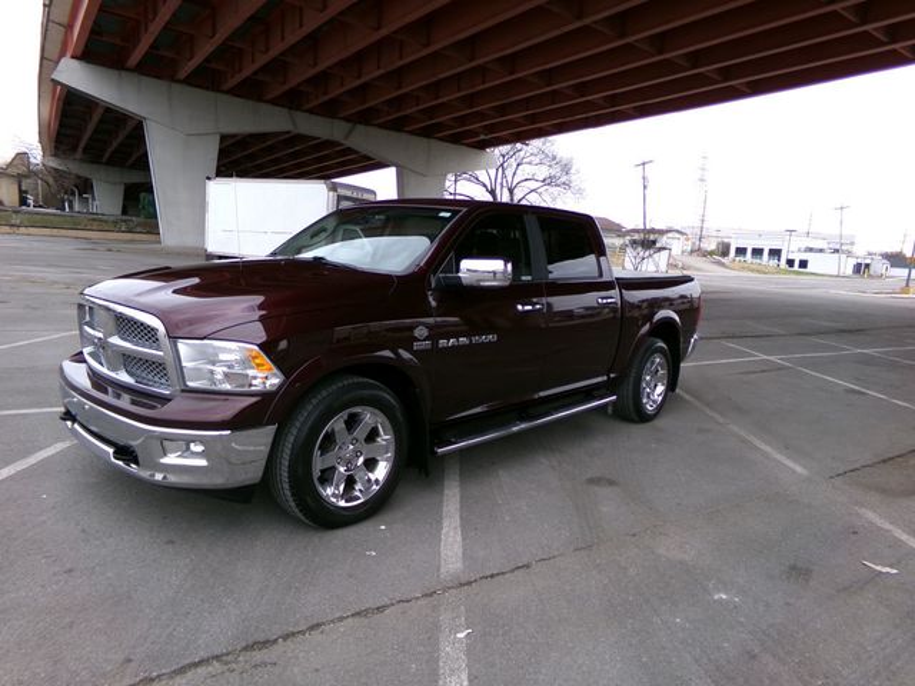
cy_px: 343
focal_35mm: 24
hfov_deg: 71.6
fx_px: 634
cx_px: 458
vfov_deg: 56.8
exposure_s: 1/100
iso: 100
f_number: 3.7
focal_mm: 4.3
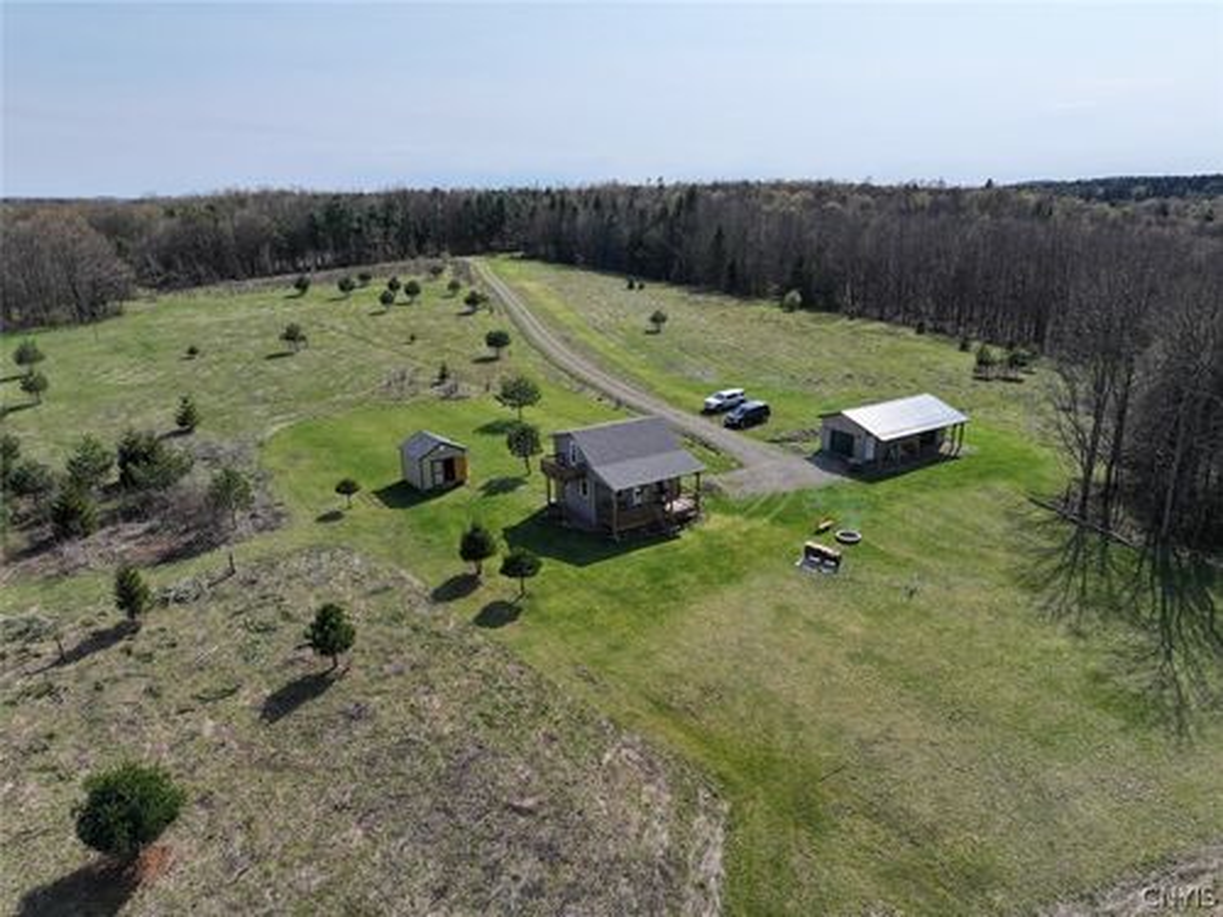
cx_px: 612
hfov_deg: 71.6
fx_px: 848
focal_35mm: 24
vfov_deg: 56.8
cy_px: 458
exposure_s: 1/5000
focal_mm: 12.29
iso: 380
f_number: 2.8
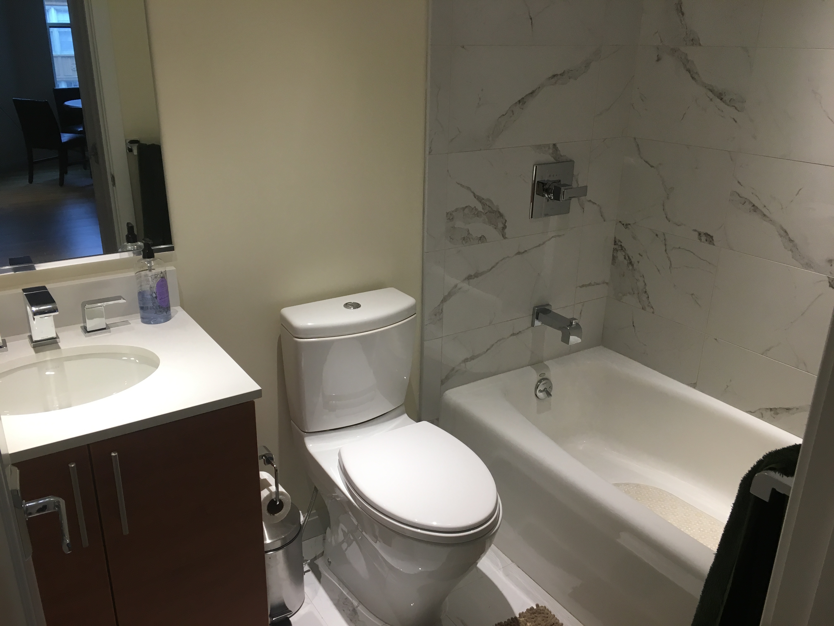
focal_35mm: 29
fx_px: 699
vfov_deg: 48.2
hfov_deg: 61.7
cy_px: 313
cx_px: 417
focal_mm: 4.15
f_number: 2.2
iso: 25
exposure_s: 1/30
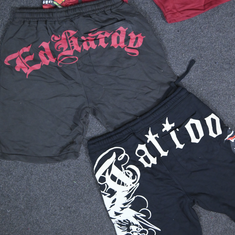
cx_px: 139
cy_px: 67
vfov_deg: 30.7
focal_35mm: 55
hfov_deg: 31.0
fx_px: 422
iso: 2000
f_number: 2.2
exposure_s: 1/100
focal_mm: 35
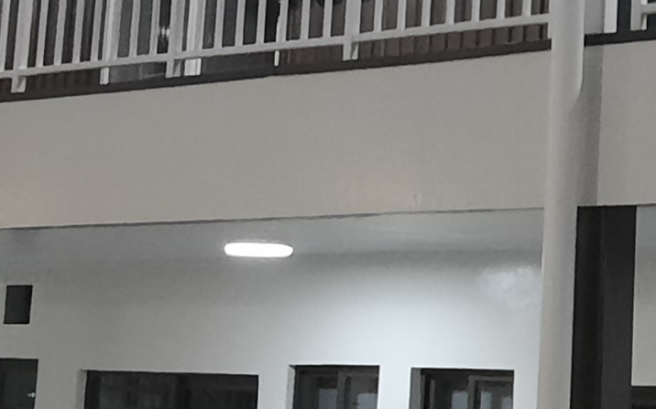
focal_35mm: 77
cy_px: 147
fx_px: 1376
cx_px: 846
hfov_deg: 23.7
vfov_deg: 16.9
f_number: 2.2
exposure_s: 1/24
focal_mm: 1.74
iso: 400
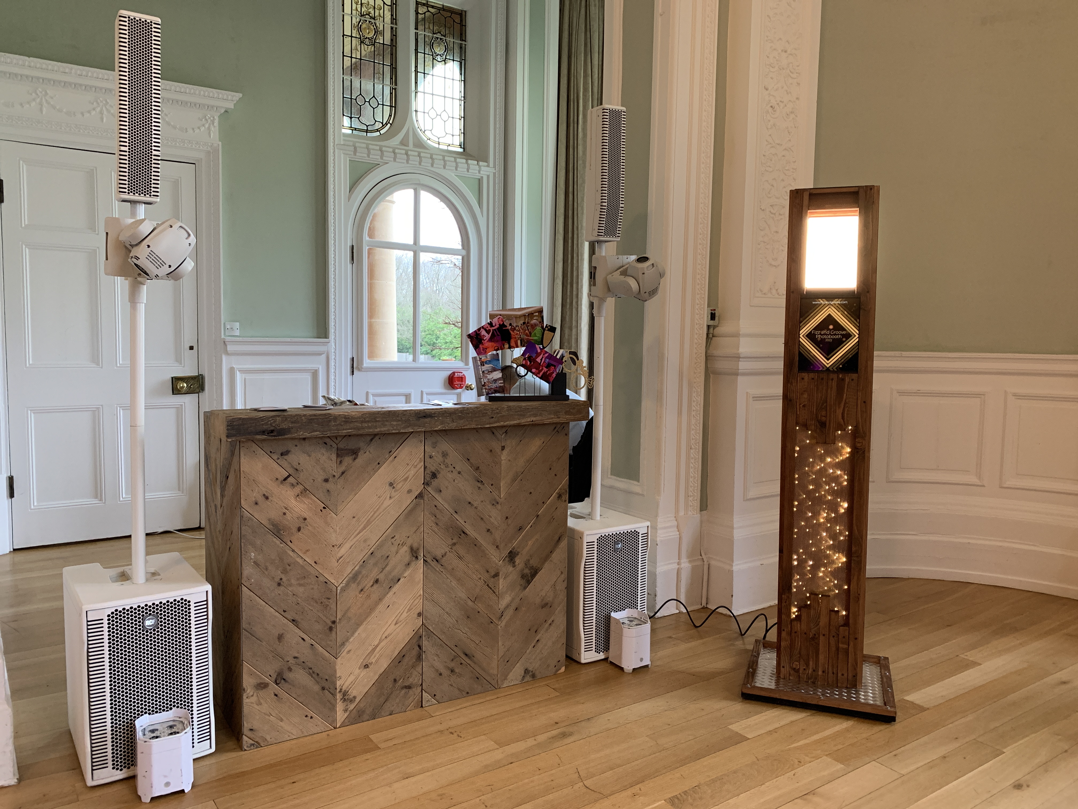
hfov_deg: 67.3
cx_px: 539
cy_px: 404
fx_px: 810
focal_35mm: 26
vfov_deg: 53.1
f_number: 1.8
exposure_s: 1/60
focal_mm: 4.25
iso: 160
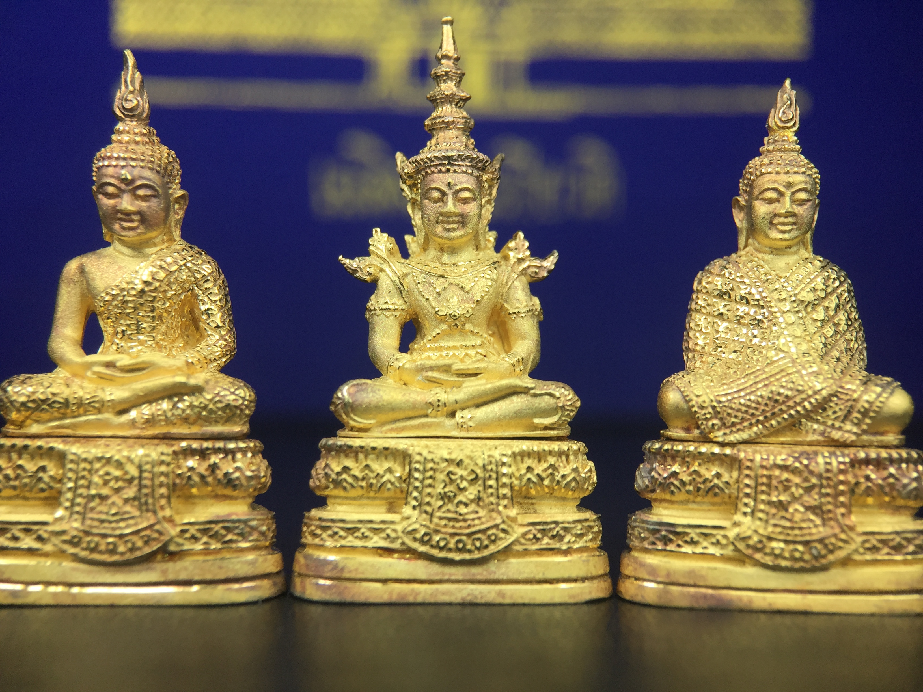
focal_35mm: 29
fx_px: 773
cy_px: 346
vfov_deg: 48.2
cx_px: 462
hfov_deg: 61.7
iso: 32
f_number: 2.2
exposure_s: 1/942
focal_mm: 4.15
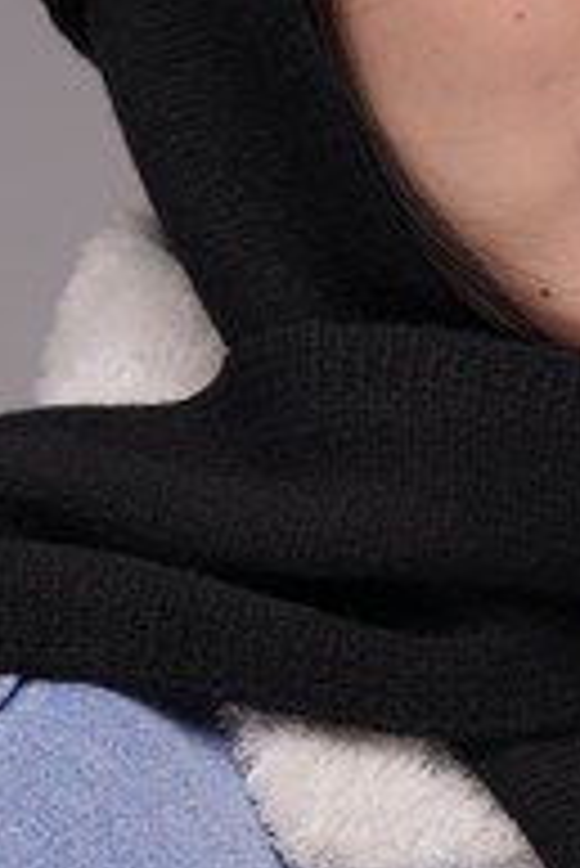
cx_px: 362
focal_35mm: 153
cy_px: 522
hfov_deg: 9.0
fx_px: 3691
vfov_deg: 13.4
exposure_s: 1/160
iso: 125
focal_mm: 25
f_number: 4.5
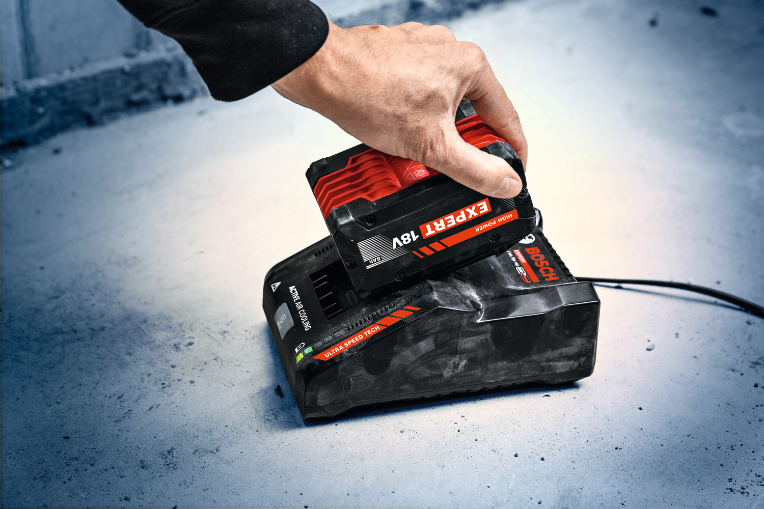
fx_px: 1485
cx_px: 382
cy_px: 254
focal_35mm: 70
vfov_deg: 19.5
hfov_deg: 28.8
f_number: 5
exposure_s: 1/50
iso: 400
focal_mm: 70
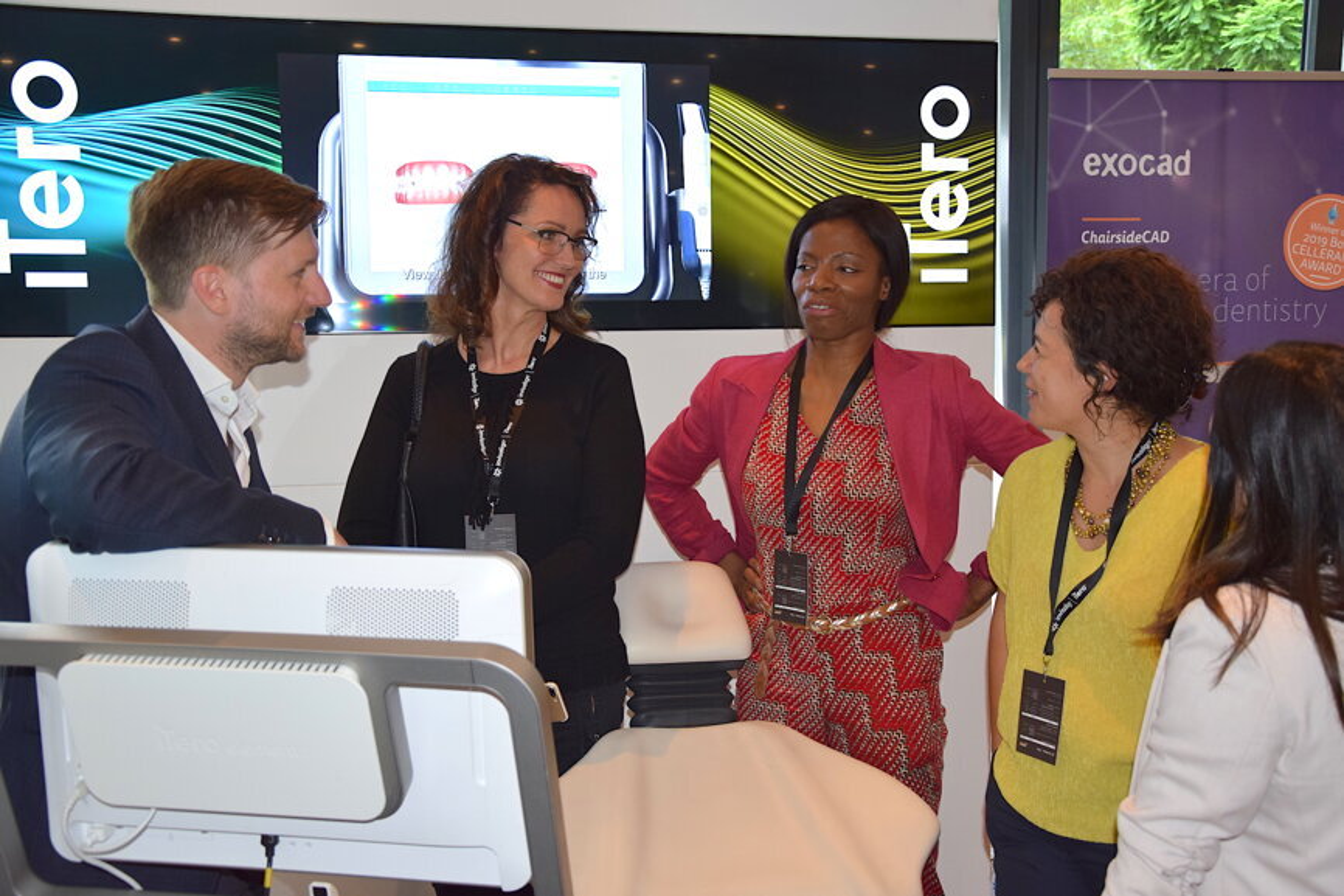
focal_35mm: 39
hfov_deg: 49.6
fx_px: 1456
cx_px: 672
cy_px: 448
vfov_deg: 34.2
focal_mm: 26
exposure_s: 1/80
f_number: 4.5
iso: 800
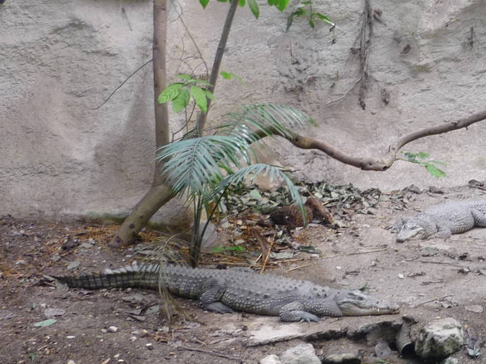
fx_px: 1067
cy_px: 151
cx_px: 438
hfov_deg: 24.9
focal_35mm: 76
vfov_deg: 19.4
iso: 100
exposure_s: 1/40
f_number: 2.8
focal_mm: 5.5
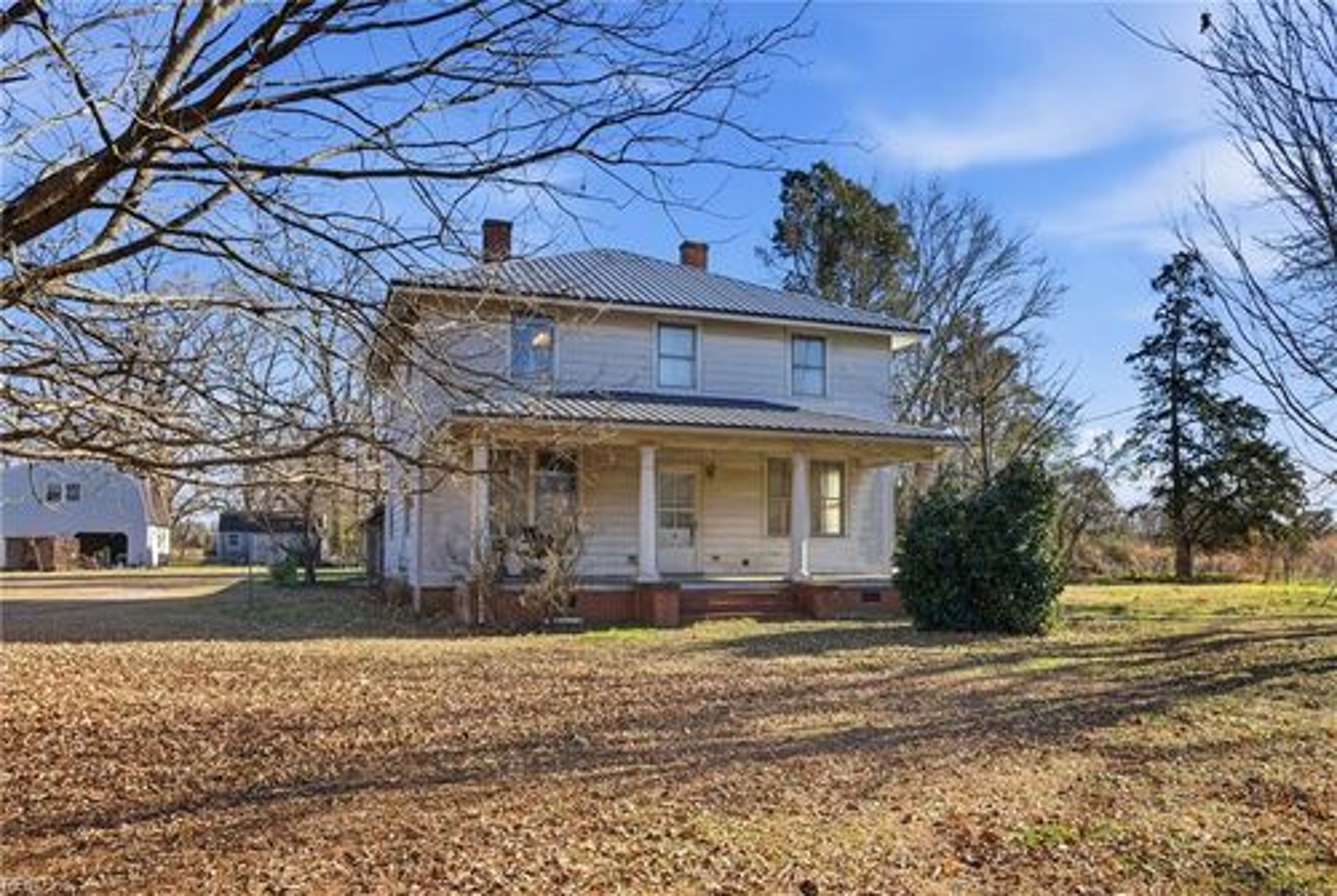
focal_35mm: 24
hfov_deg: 73.7
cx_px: 668
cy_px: 448
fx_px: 893
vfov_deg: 53.3
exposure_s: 1/640
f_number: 9
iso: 250
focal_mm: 16
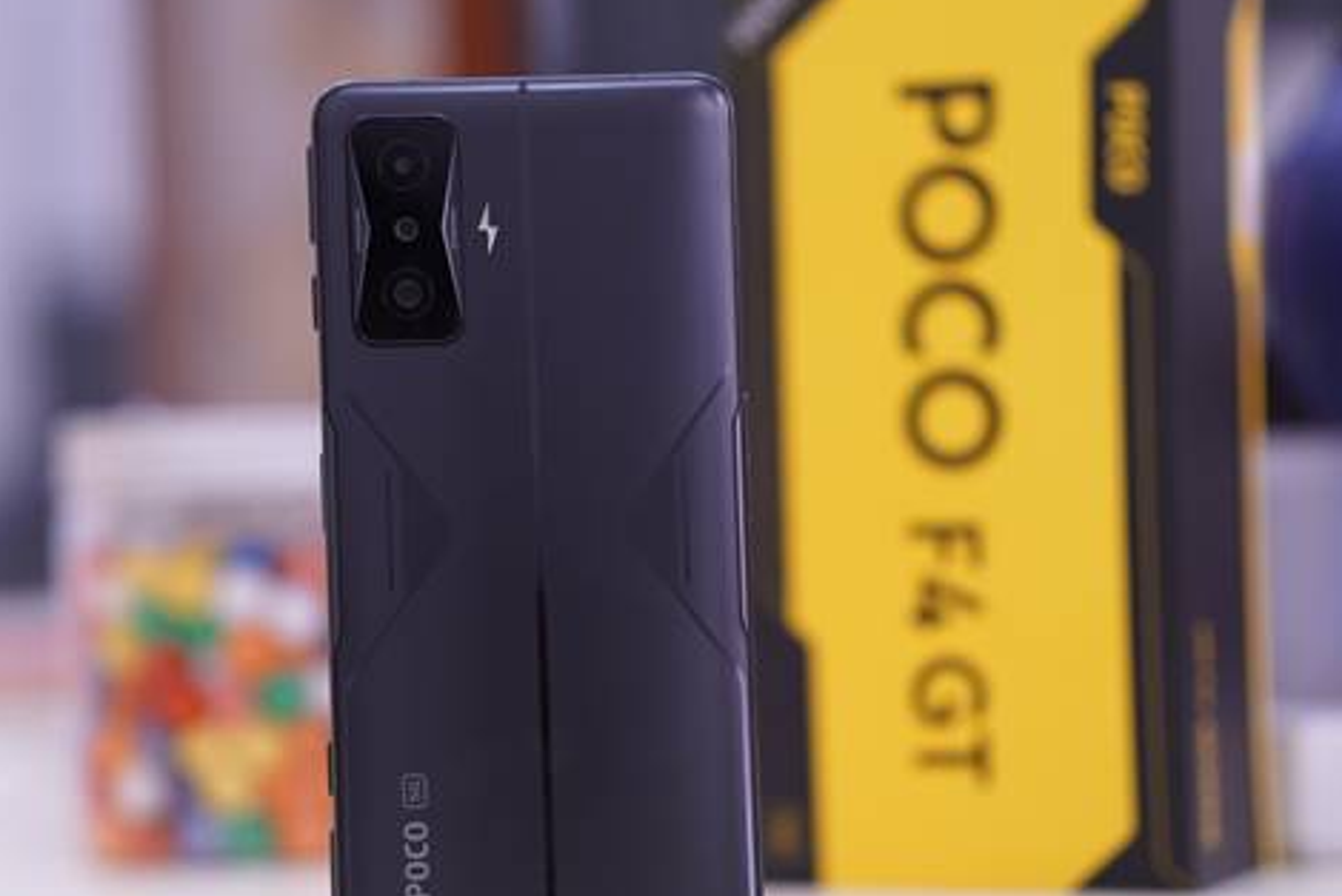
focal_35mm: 125
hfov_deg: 16.4
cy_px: 504
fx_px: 4662
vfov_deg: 11.0
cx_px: 574
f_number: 1.4
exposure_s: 1/100
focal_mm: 56
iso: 250
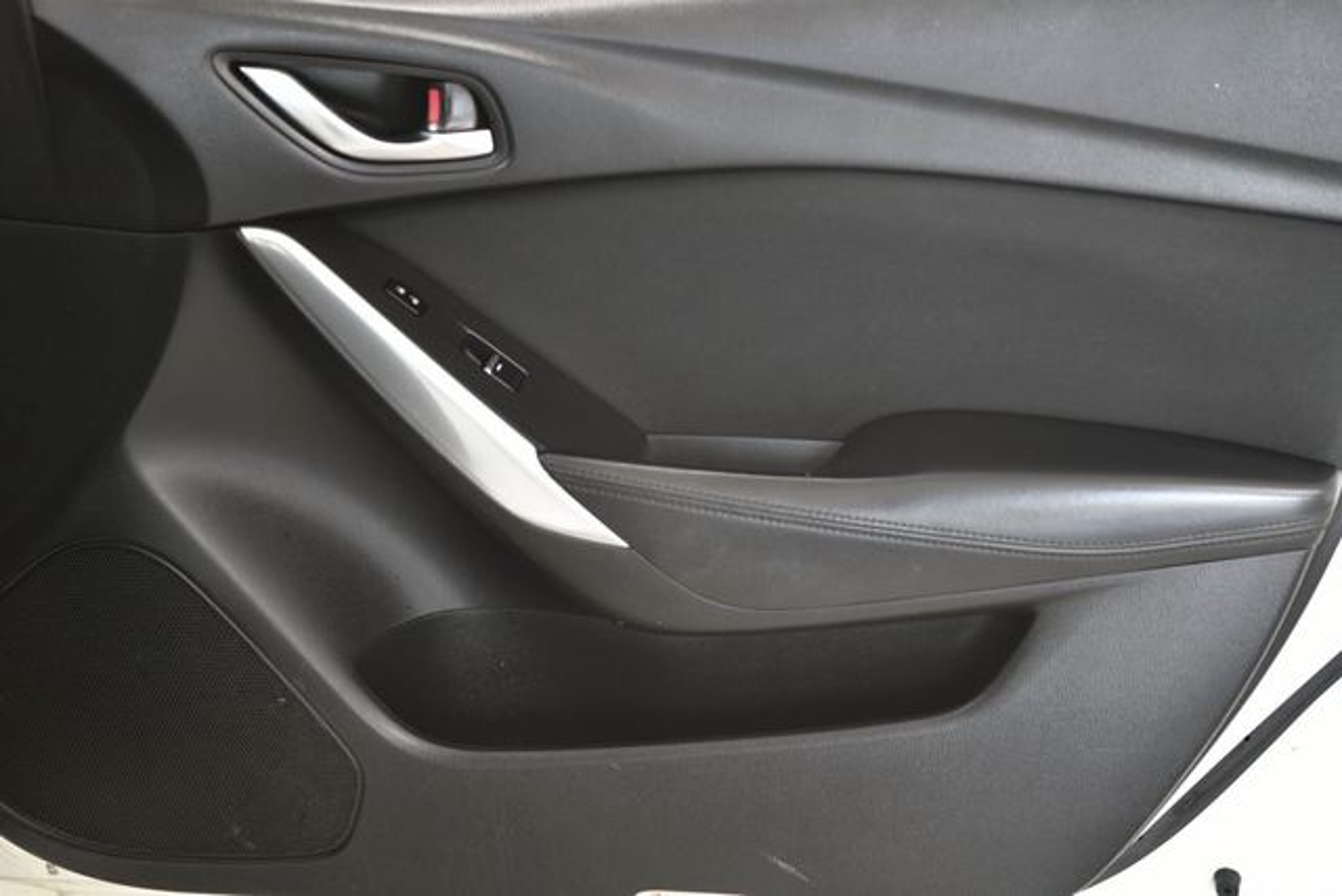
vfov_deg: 20.9
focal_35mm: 65
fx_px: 2423
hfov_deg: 31.0
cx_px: 671
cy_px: 448
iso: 1000
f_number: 4.5
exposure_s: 1/125
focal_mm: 65
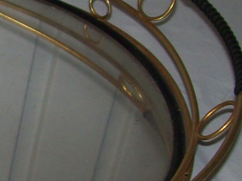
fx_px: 1055
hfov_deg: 11.9
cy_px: 121
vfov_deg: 9.8
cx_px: -216
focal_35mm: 151
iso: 80
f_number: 2.7
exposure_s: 1/64
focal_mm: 6
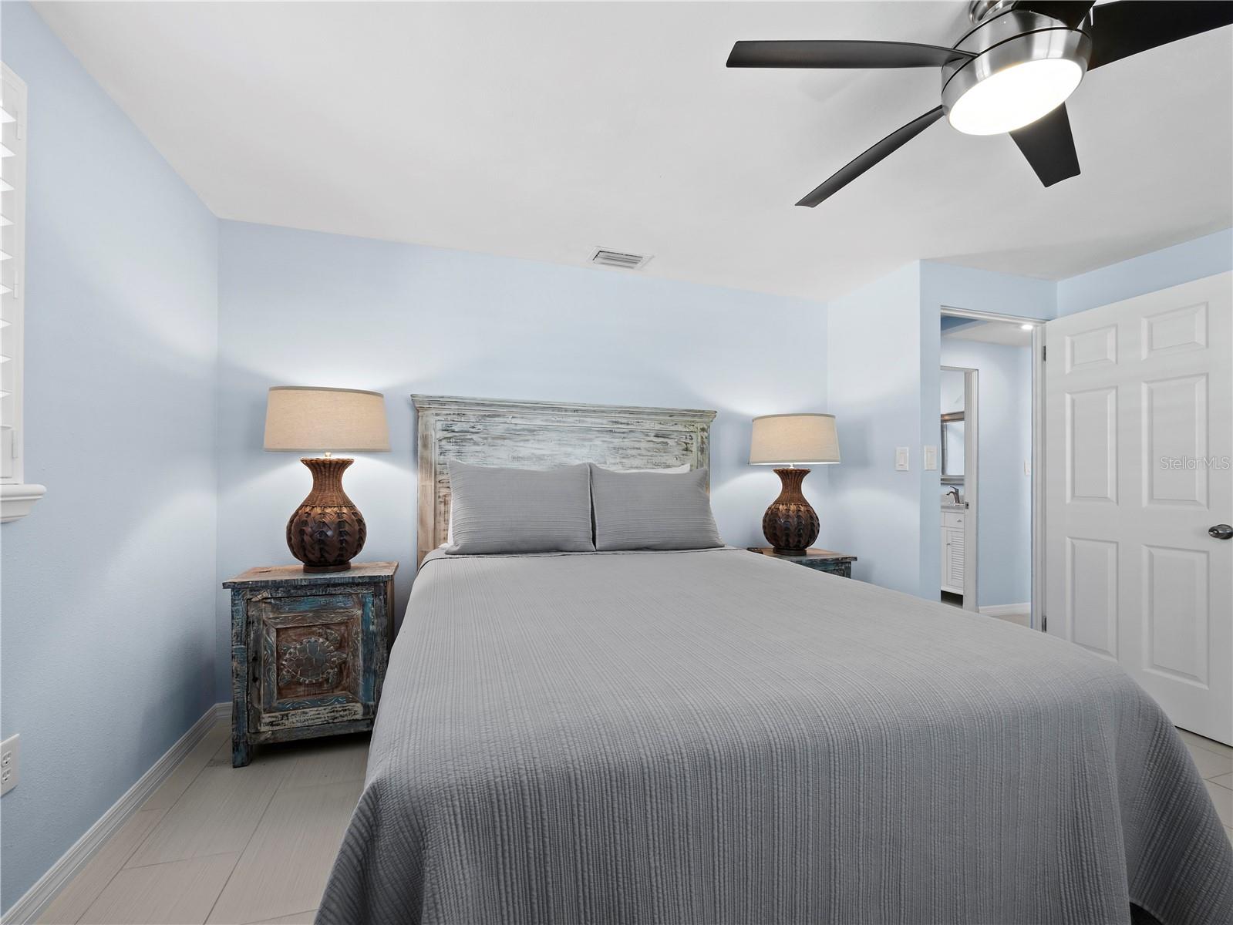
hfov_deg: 102.1
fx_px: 499
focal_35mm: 14
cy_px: 462
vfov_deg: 85.7
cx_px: 616
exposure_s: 1/2.5
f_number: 11
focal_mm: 7
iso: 250
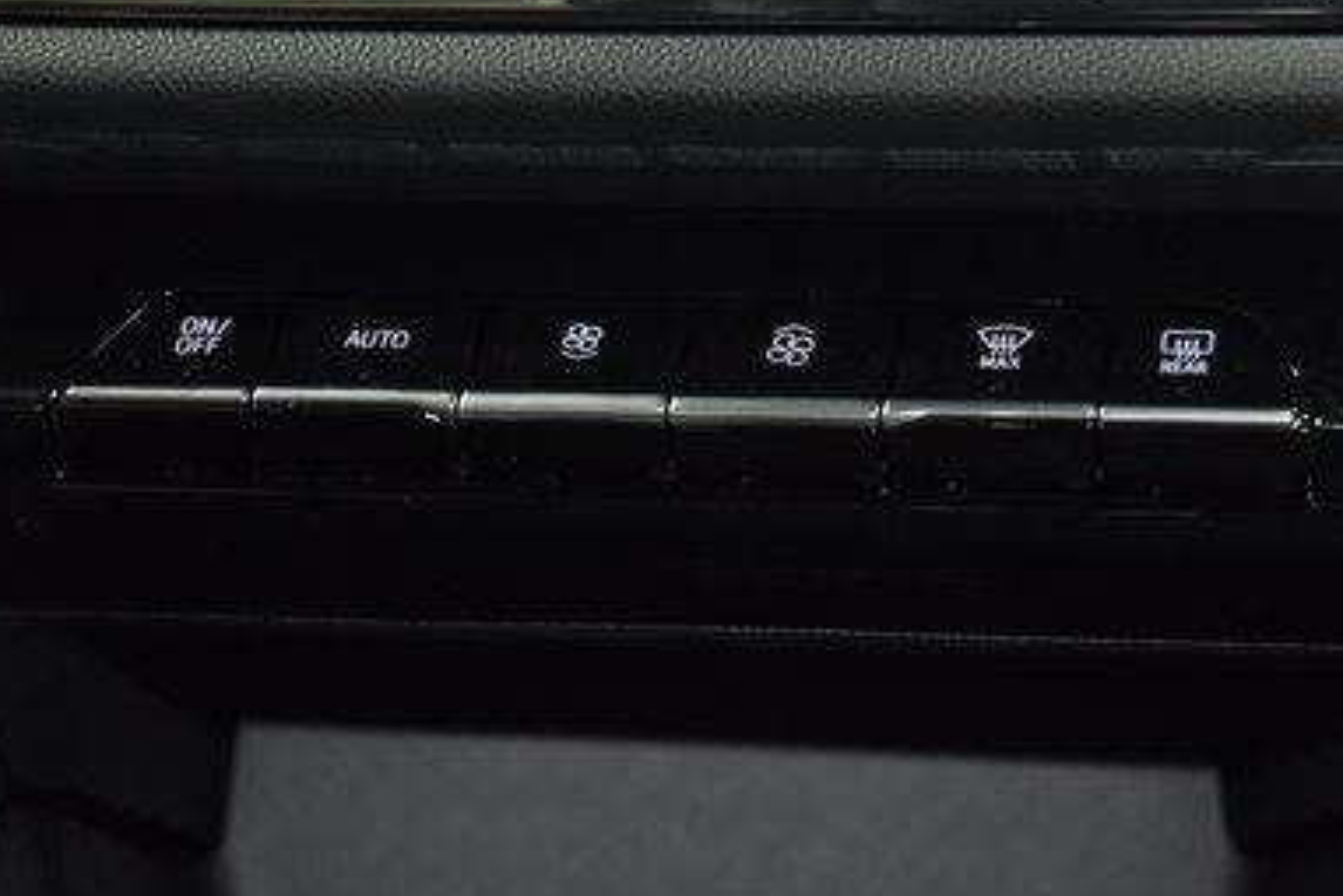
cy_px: 364
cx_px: 686
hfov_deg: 11.7
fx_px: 6568
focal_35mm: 176
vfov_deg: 7.8
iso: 1400
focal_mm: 70
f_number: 4.5
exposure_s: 1/25
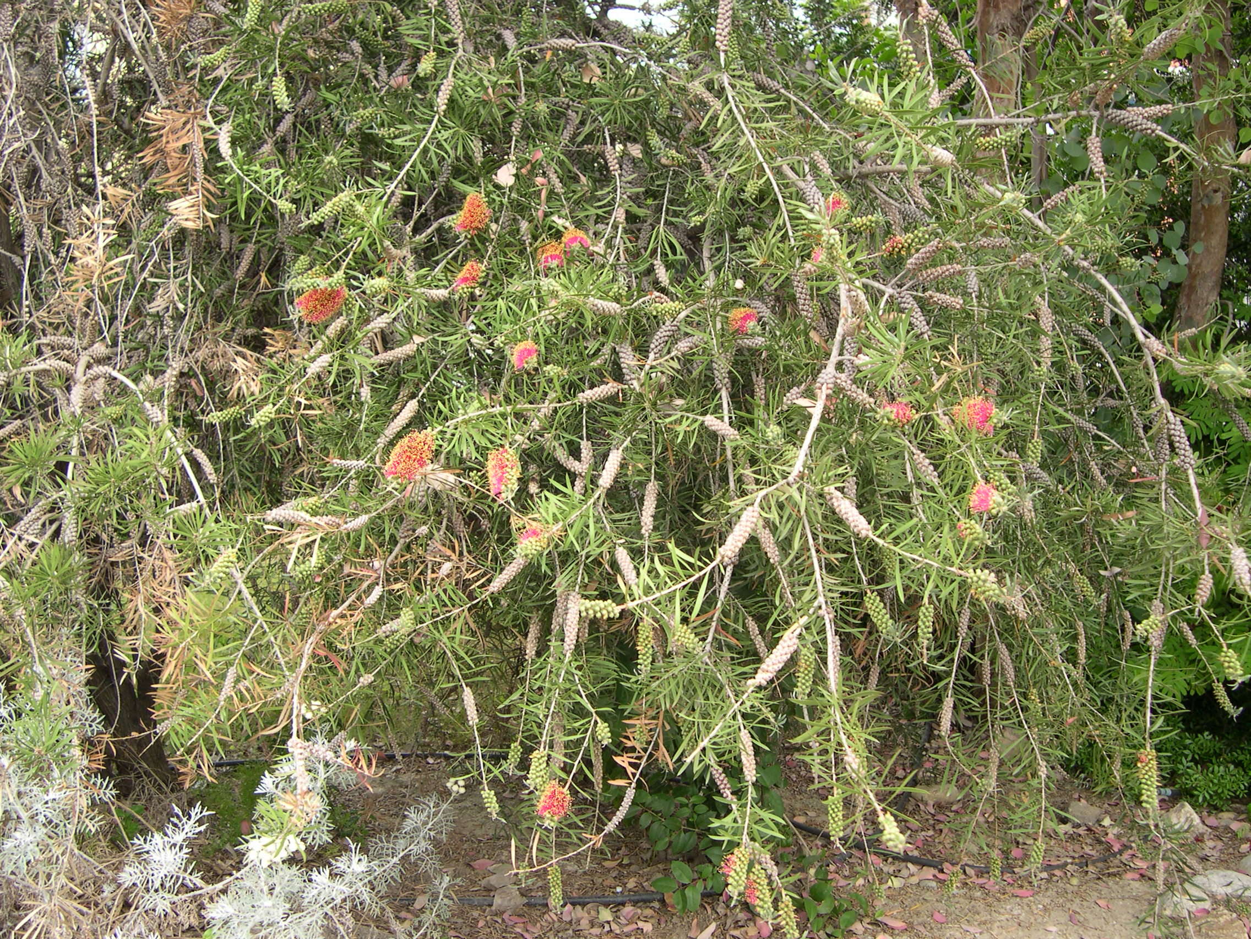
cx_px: 626
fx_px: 1373
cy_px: 470
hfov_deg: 49.0
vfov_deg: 37.7
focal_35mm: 38
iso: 100
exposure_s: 1/177
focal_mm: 8
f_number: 2.8
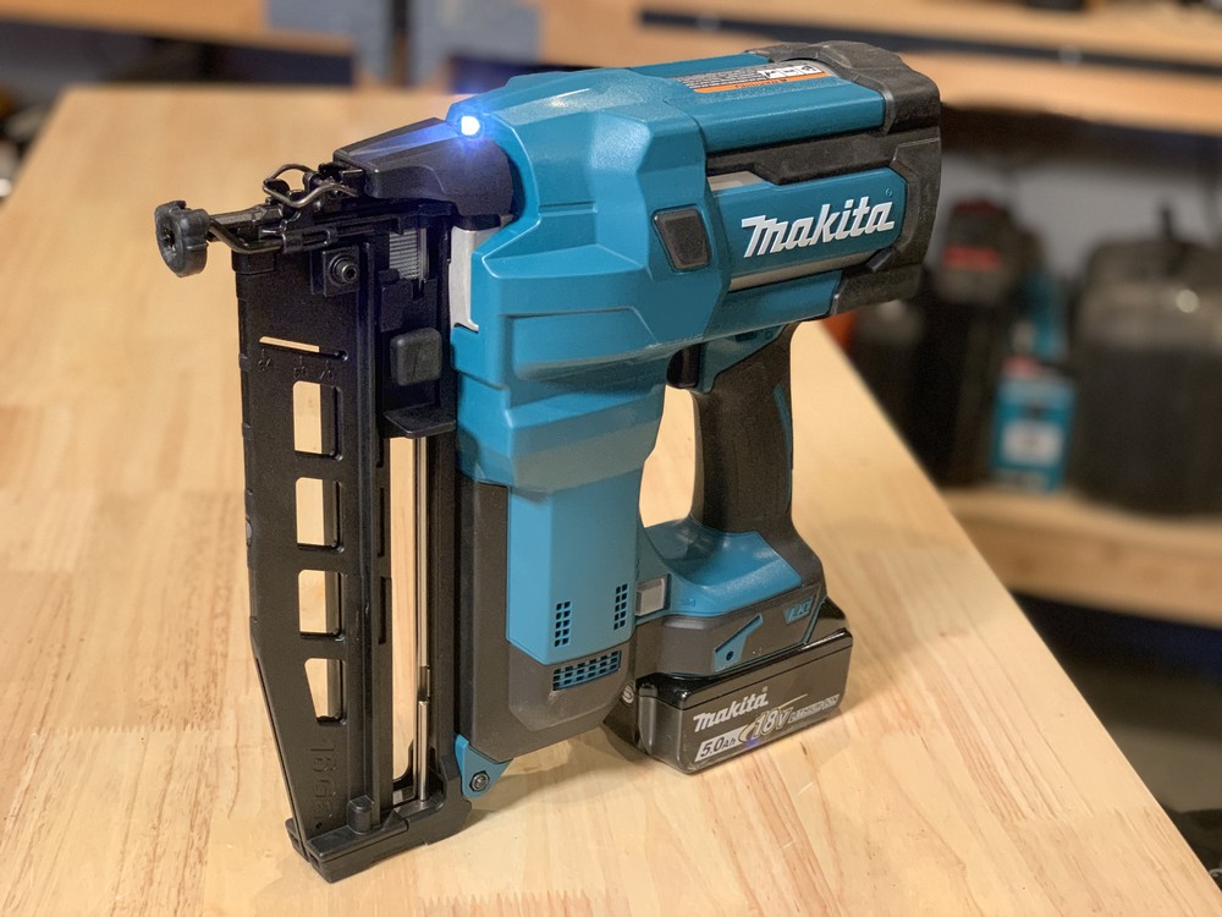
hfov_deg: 36.8
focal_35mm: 52
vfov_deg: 28.0
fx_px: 1836
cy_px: 458
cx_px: 611
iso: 250
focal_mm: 6
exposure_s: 1/60
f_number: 2.4
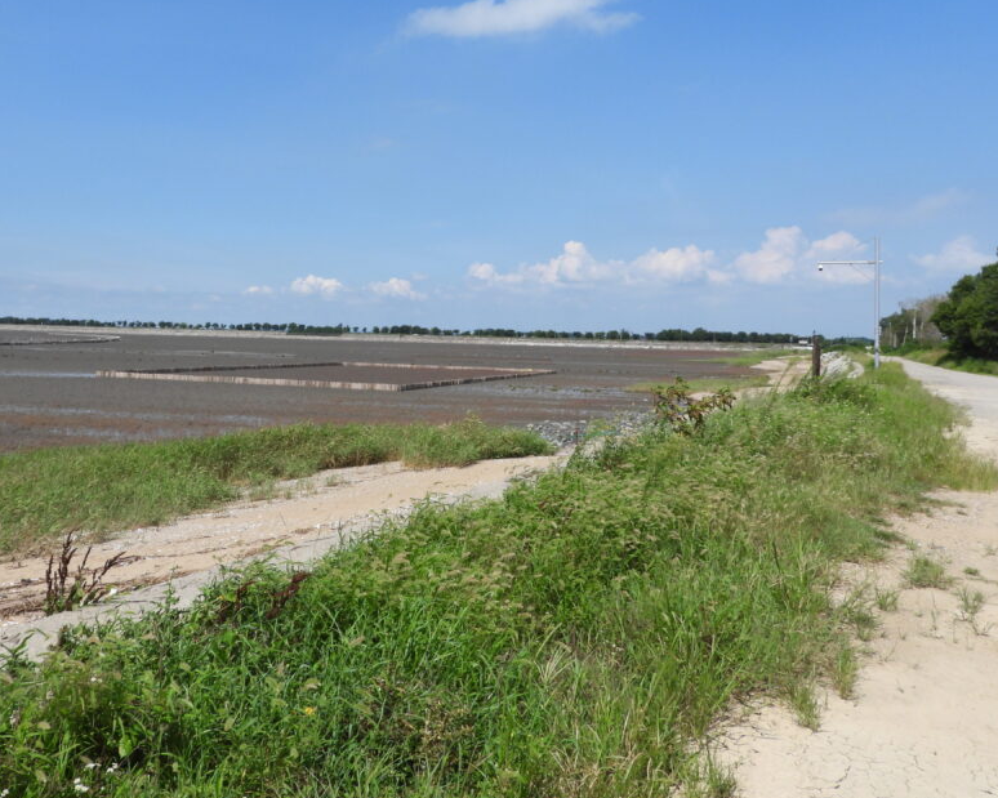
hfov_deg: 56.4
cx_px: 369
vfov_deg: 46.9
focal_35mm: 31
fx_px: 916
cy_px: 322
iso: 125
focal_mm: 4.3
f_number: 3.5
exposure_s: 1/2000
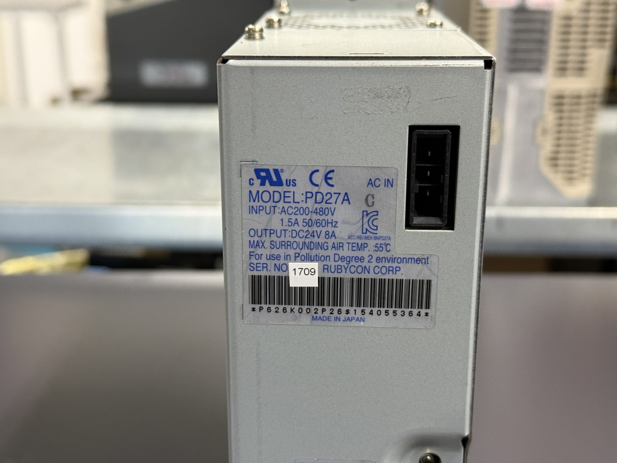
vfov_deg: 30.3
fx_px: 856
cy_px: 232
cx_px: 308
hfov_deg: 39.7
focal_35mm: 48
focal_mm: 6.76
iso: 250
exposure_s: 1/50
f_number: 1.78
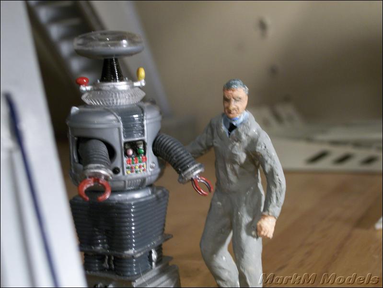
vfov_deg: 23.7
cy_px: 144
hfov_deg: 31.2
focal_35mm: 62
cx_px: 192
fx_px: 686
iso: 160
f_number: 4.1
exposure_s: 1/20
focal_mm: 11
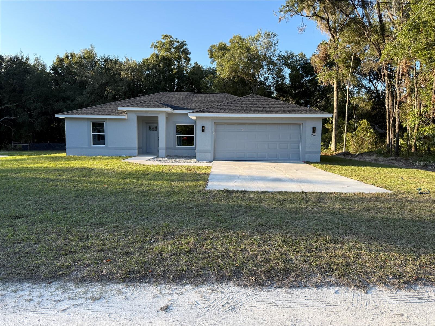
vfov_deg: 56.8
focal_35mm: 24
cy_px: 163
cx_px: 218
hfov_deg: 71.6
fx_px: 302
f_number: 1.78
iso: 100
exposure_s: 1/1314
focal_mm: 6.76
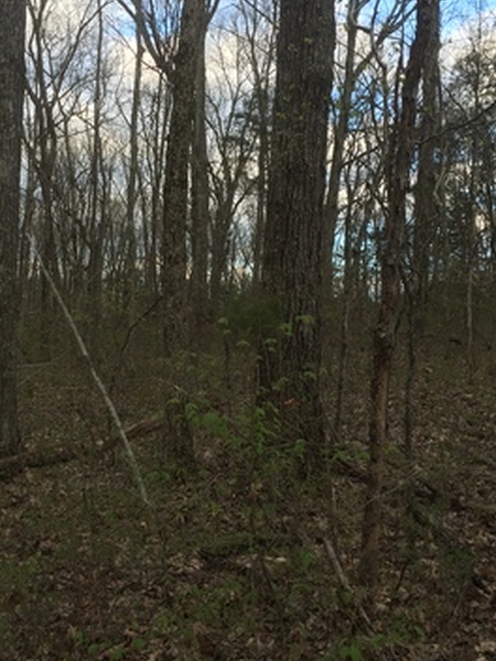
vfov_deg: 47.8
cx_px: 194
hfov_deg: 36.7
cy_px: 300
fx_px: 745
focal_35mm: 39
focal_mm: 4.15
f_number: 2.2
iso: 32
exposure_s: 1/191
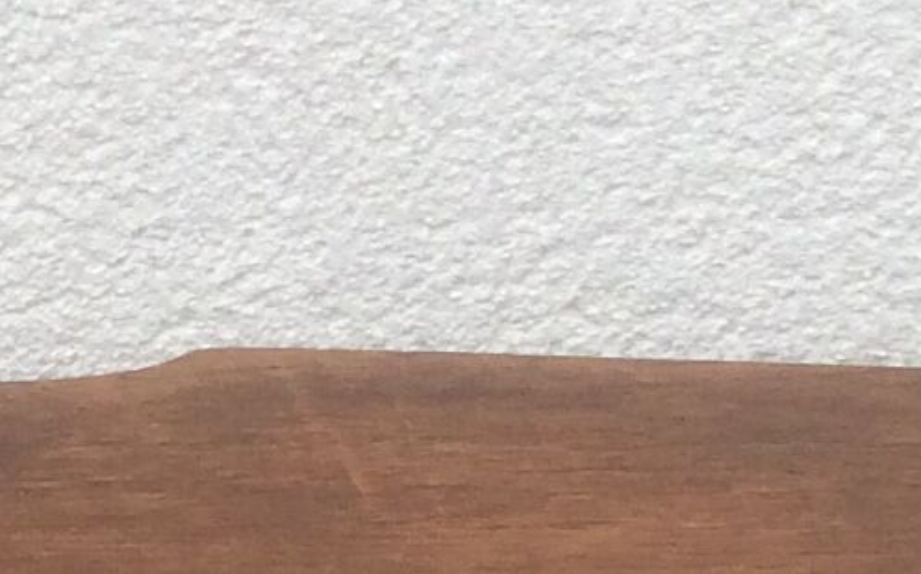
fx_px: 5067
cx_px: -74
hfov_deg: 10.3
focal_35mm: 202
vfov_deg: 6.0
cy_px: 1729
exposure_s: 1/357
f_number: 2.2
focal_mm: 4.15
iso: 32
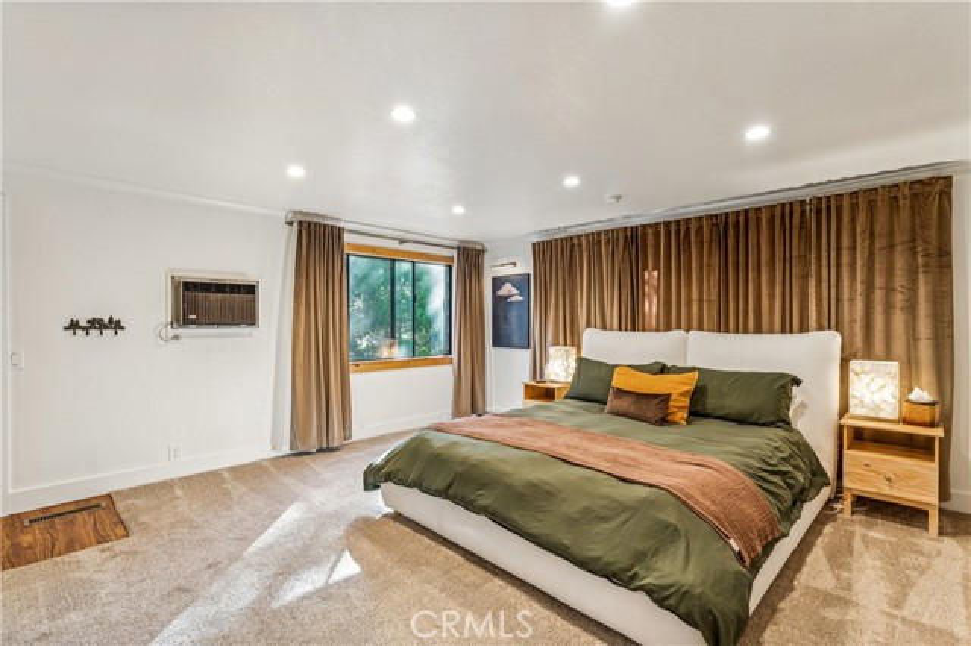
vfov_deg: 70.7
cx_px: 486
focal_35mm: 17
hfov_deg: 93.6
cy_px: 323
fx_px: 456
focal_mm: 16.9
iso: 100
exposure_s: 1
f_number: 13
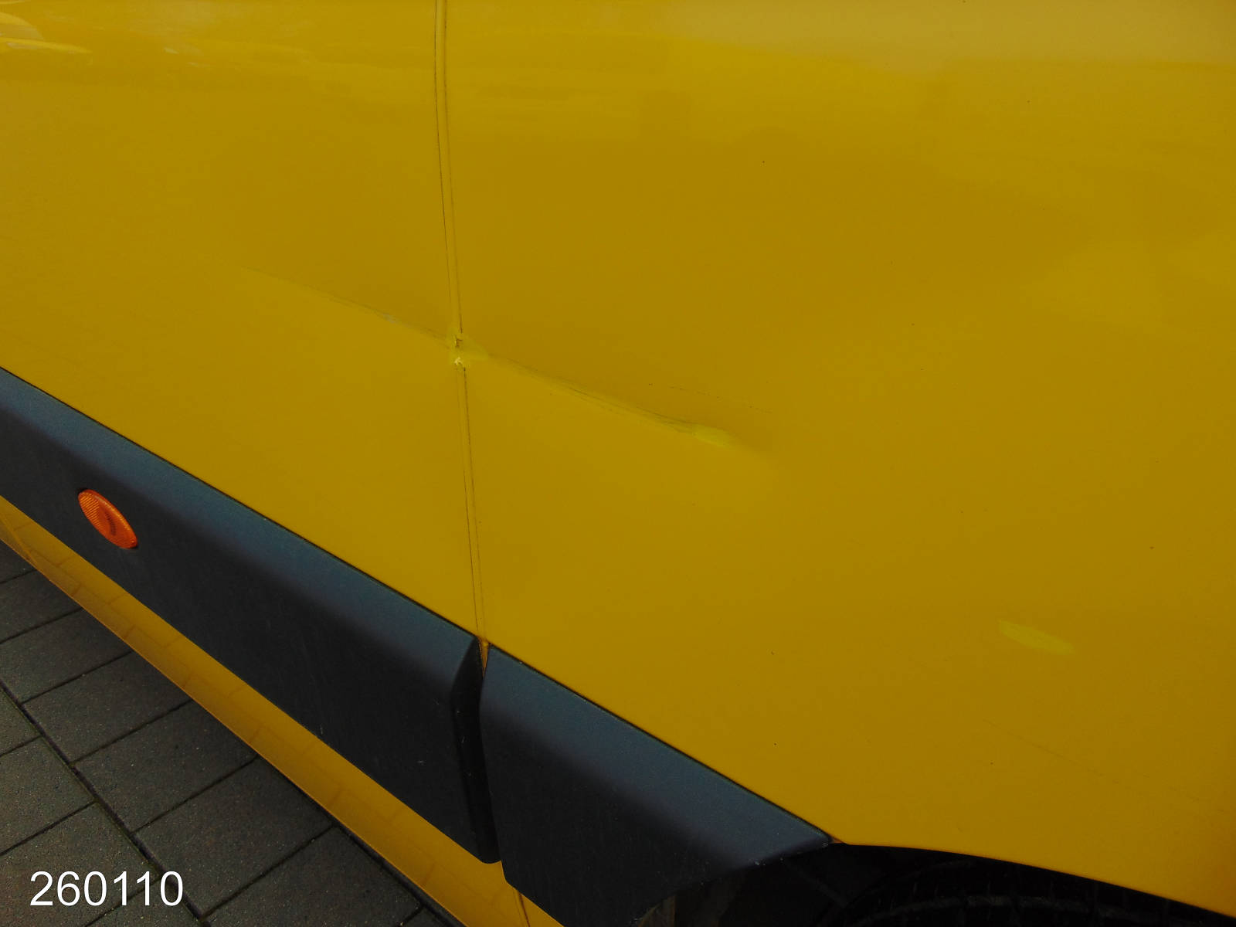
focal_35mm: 25
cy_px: 464
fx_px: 893
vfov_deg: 54.9
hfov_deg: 69.4
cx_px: 618
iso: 80
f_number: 3
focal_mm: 4.5
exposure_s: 1/125
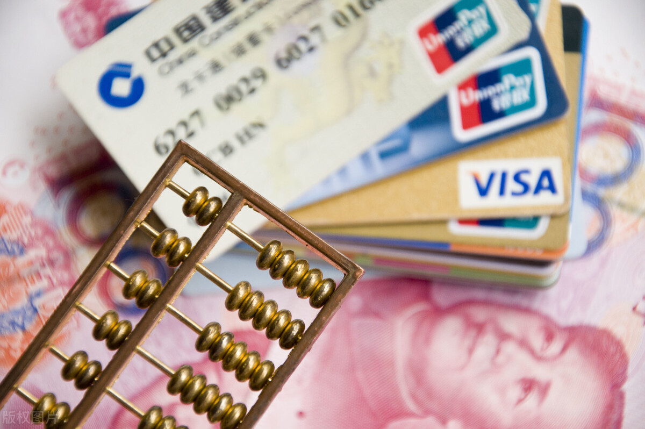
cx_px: 322
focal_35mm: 158
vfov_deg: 8.7
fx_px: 2819
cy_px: 214
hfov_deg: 13.1
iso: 500
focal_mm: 105
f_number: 5.6
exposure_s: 1/160
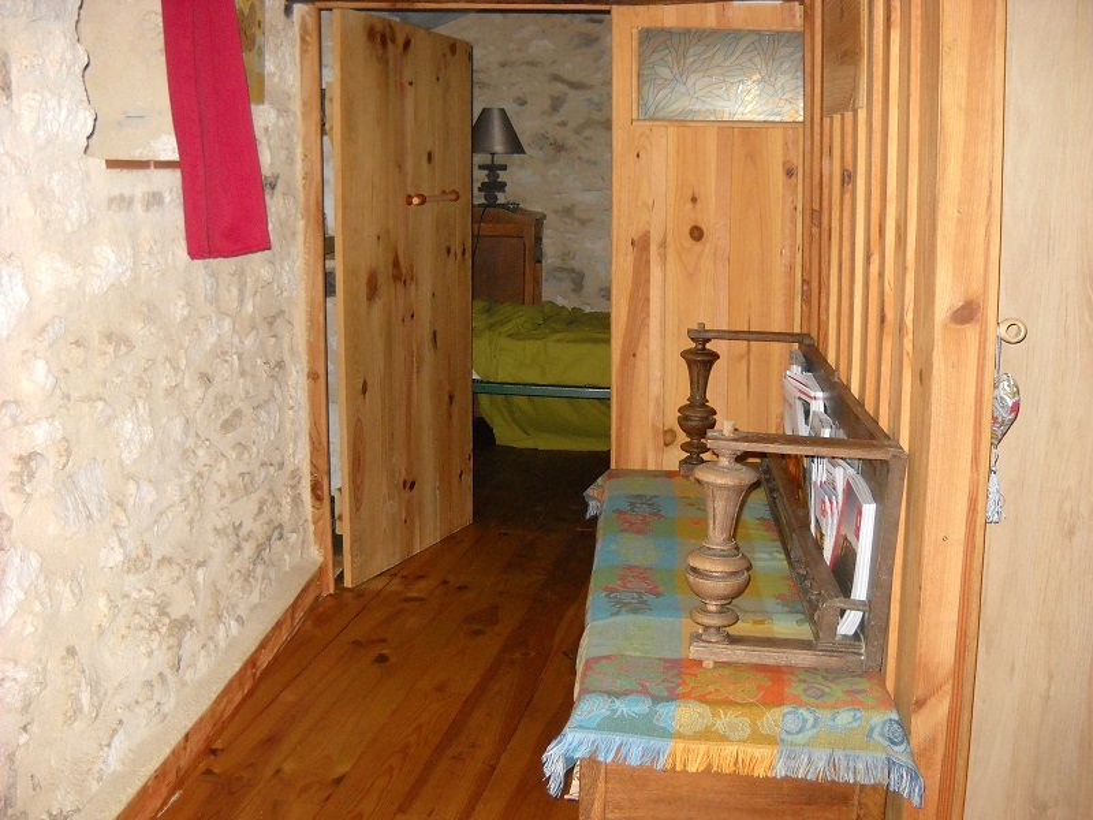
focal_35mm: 41
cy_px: 410
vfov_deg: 35.1
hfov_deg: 45.8
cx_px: 546
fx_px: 1295
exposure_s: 1/30
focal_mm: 6.72
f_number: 3.1
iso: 400
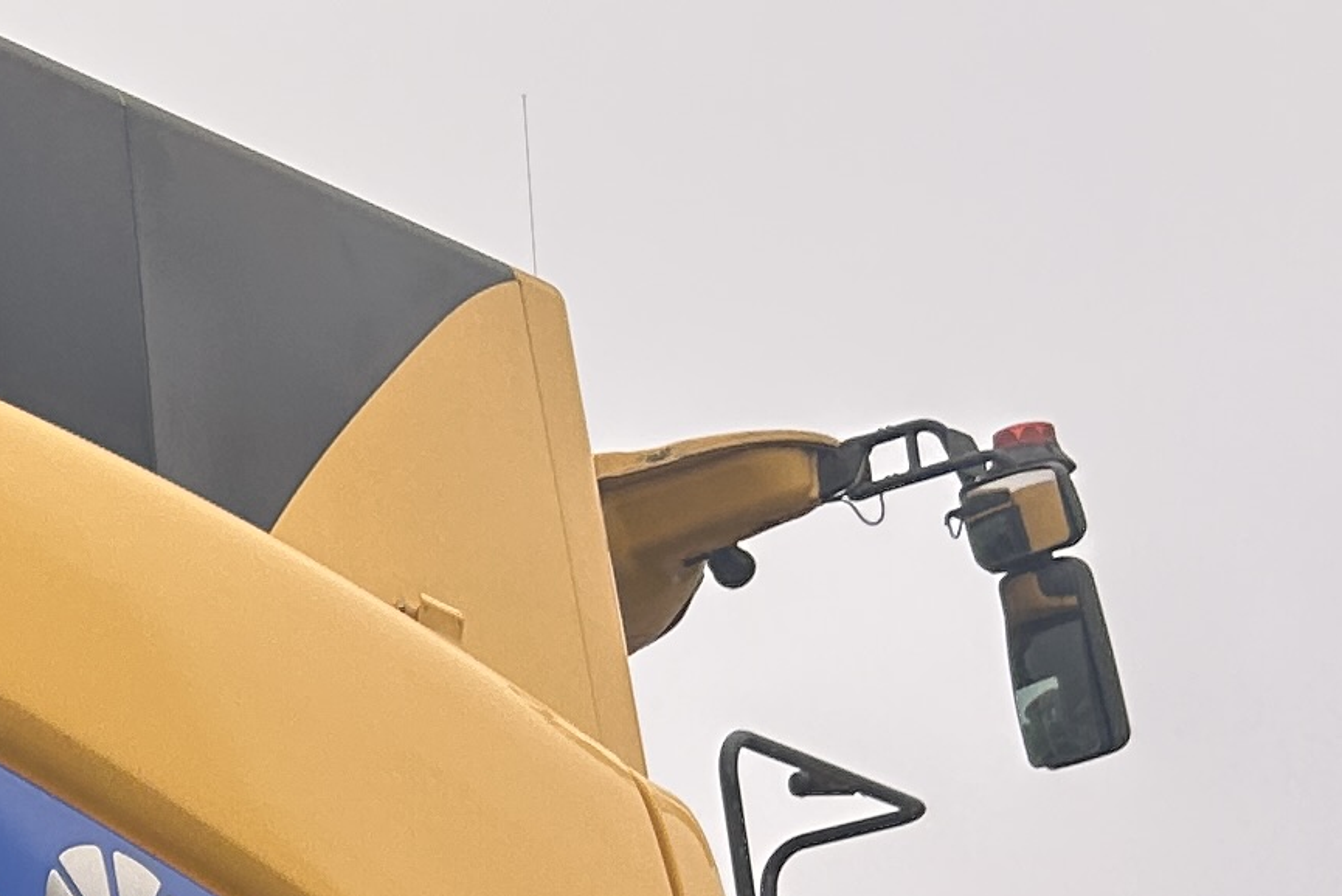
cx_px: -1134
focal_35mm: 126
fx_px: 4697
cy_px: 1155
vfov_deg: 10.6
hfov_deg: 14.2
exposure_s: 1/197
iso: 40
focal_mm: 5.7
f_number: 1.5
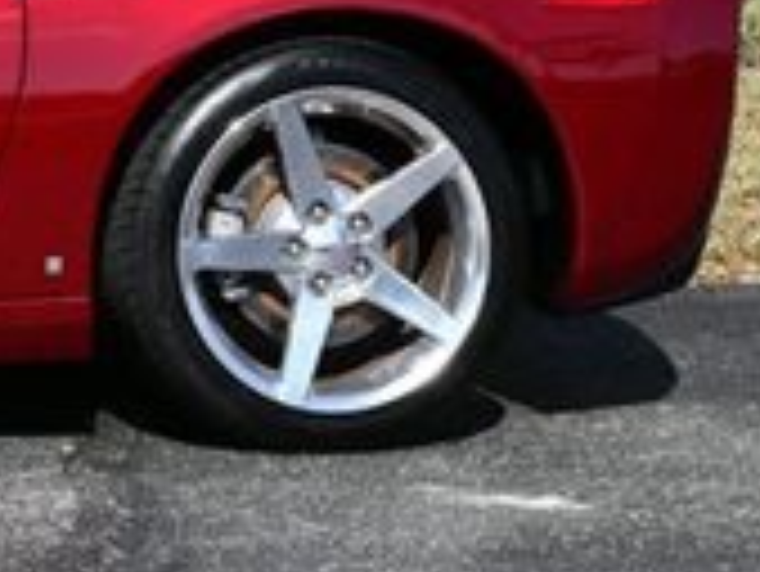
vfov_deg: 8.3
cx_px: -531
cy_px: -329
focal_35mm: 175
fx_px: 3845
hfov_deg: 10.7
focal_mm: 24
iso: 100
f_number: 9
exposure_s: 1/320
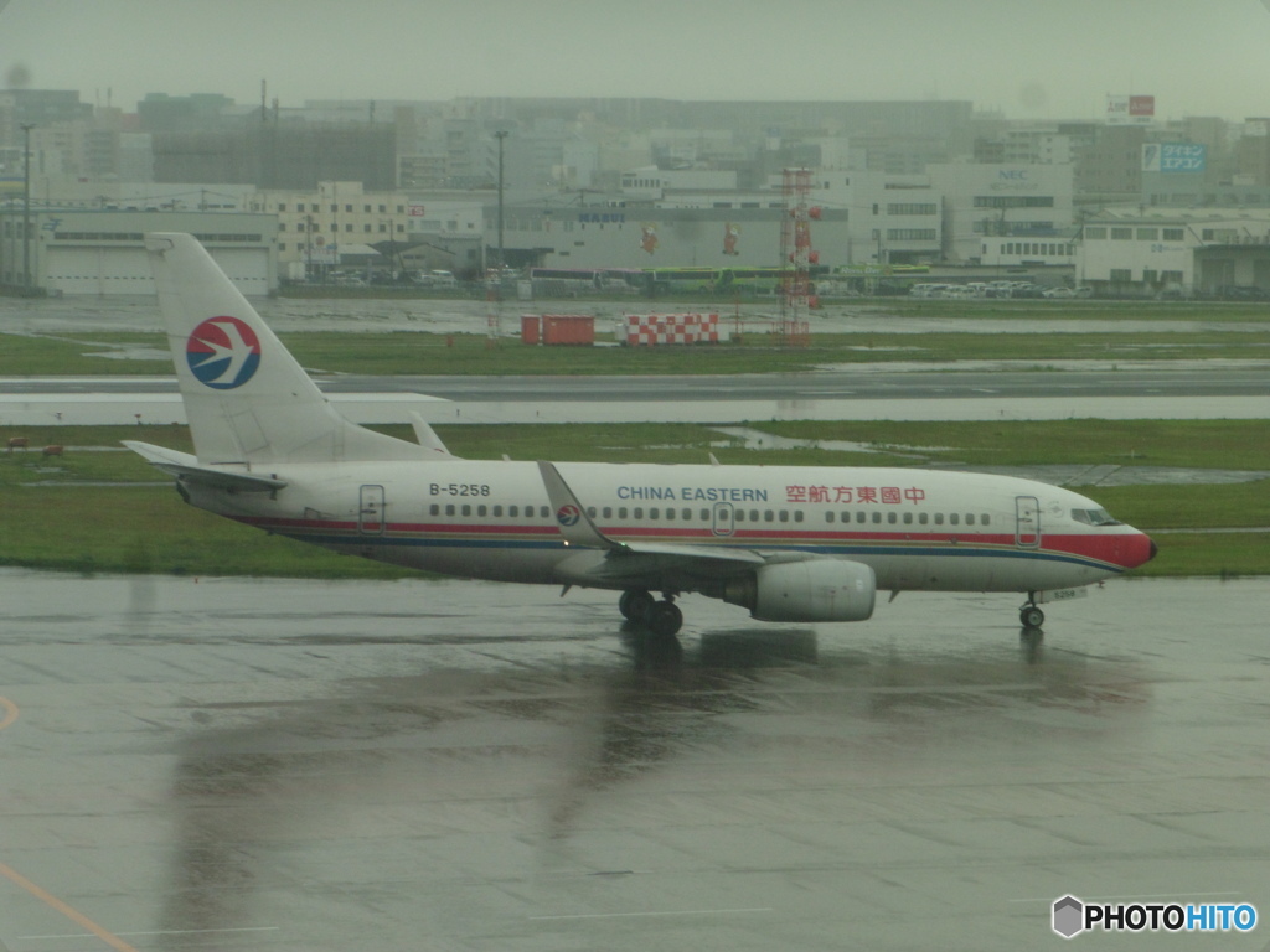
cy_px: 476
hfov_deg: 12.8
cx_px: 635
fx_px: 5650
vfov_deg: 9.6
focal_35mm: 154
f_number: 5.4
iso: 200
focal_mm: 27.6
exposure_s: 1/100
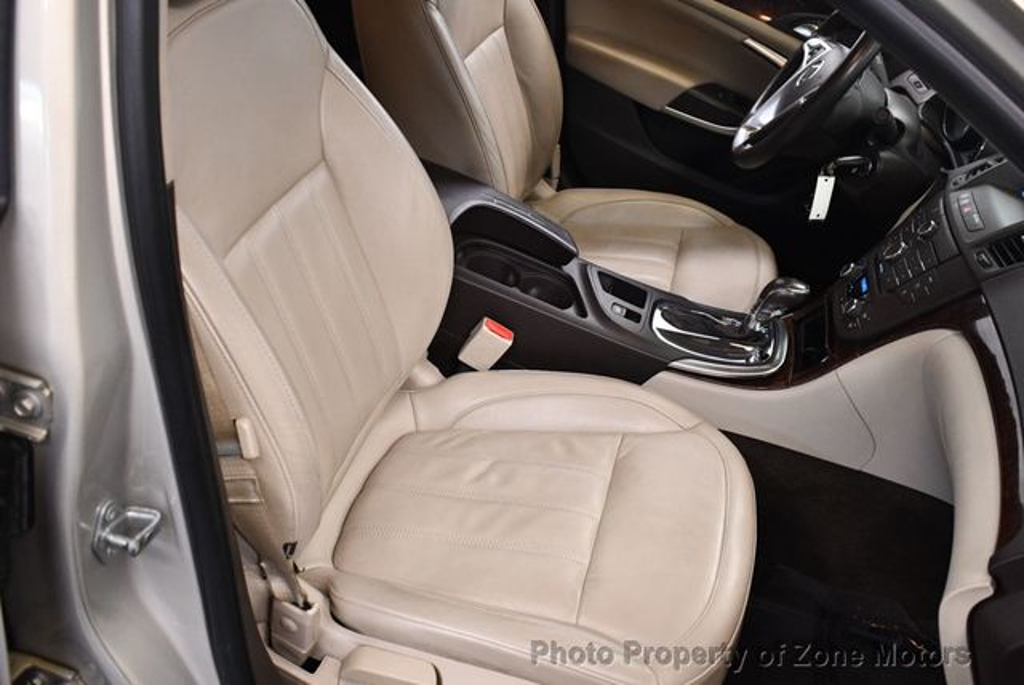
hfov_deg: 53.1
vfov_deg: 36.9
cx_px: 512
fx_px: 1025
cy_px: 342
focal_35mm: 36
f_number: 3.5
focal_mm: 18
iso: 1800
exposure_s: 1/125
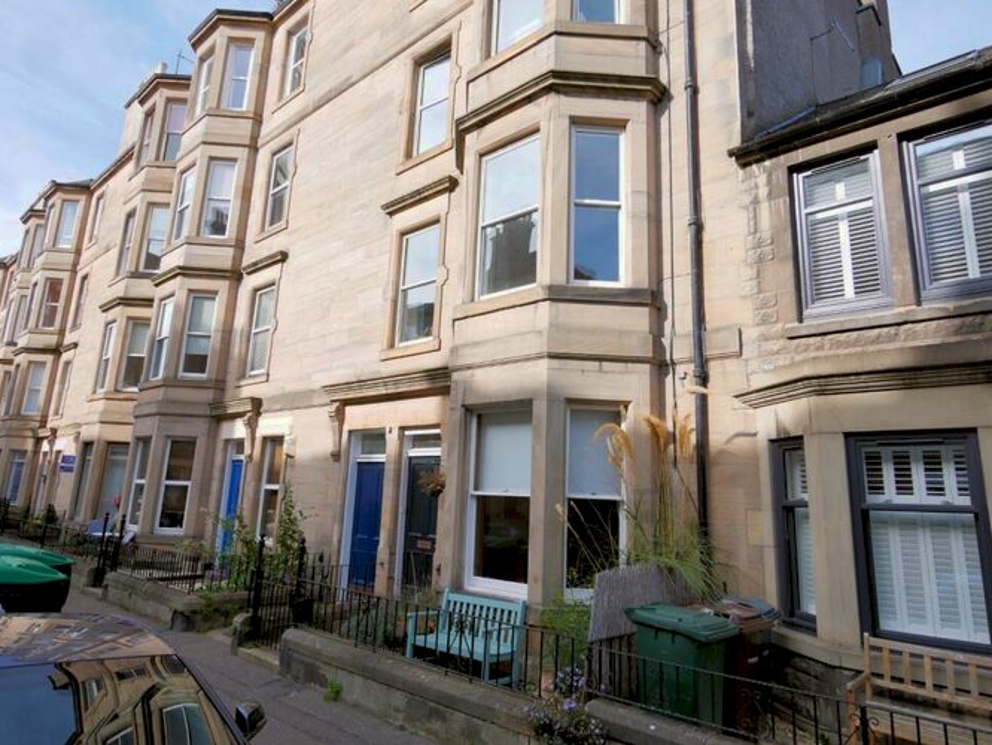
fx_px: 602
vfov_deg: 63.4
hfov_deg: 79.0
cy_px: 355
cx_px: 491
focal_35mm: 21
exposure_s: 1/250
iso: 200
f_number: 6.3
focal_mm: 10
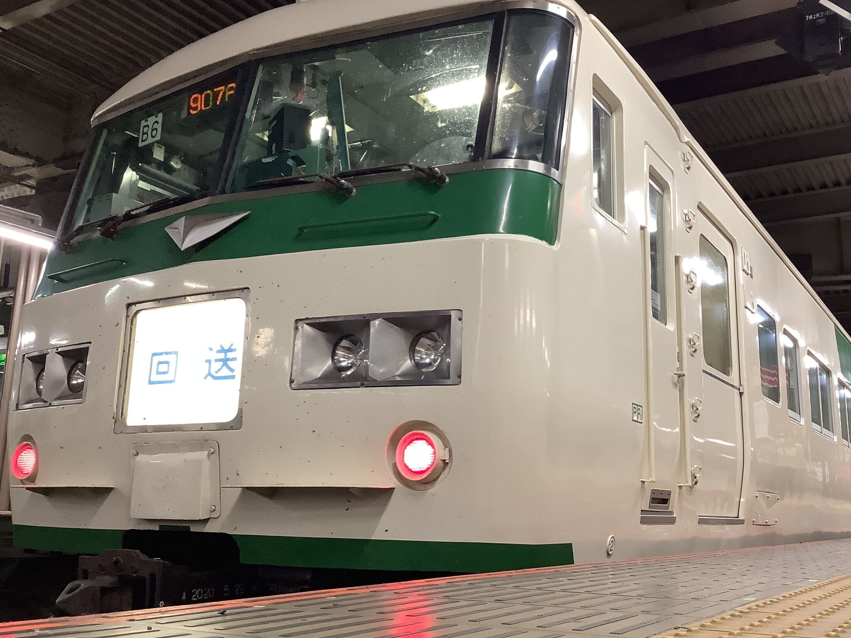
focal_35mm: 36
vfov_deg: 39.7
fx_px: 885
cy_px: 307
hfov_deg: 51.3
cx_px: 466
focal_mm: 3.3
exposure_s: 1/50
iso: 200
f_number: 2.4
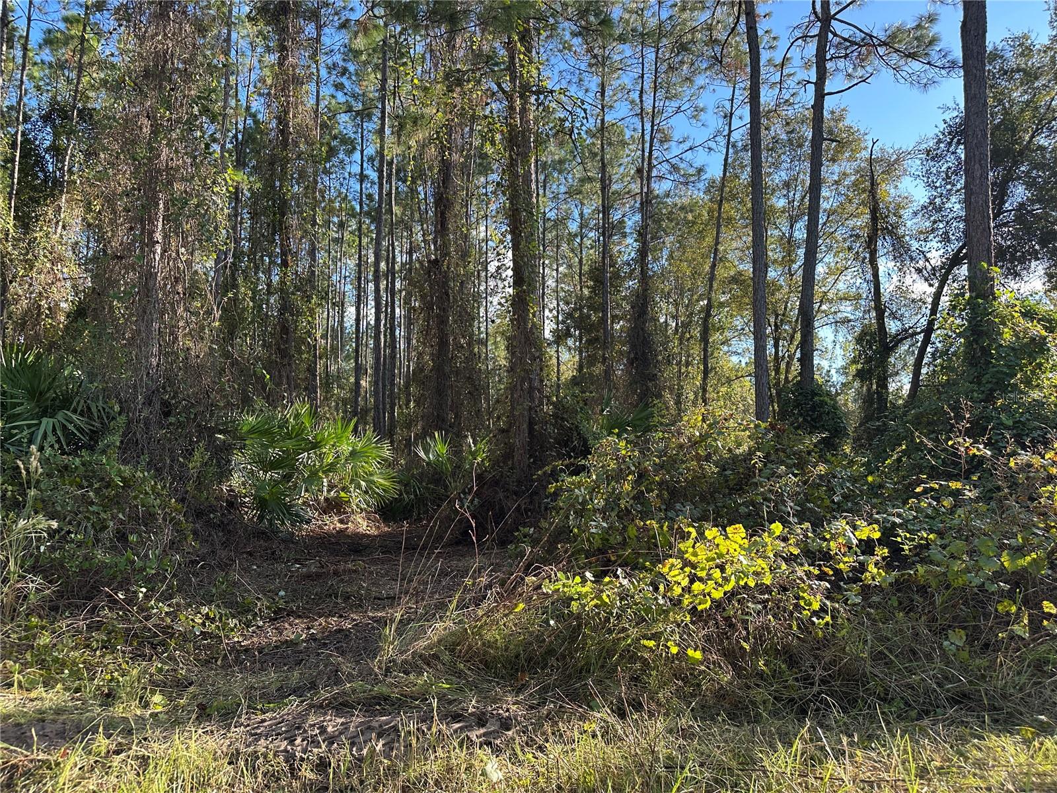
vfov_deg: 56.8
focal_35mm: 24
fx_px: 733
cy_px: 396
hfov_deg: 71.6
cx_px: 528
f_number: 1.78
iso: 80
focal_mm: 6.86
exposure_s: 1/587
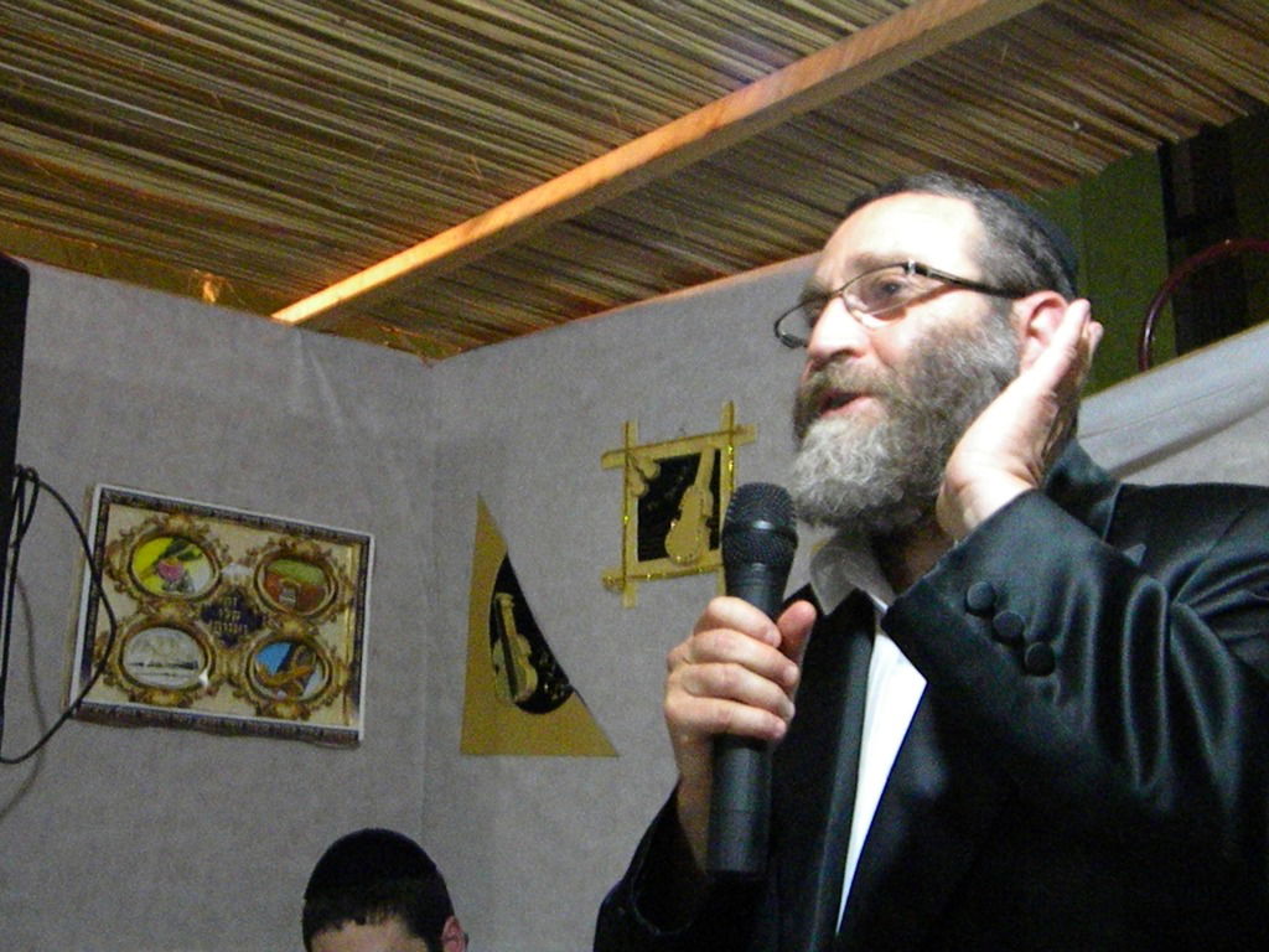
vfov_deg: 35.1
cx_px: 634
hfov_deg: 45.8
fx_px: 1503
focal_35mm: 41
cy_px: 476
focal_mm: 7.3
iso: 2916
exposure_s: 1/66
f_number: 3.8
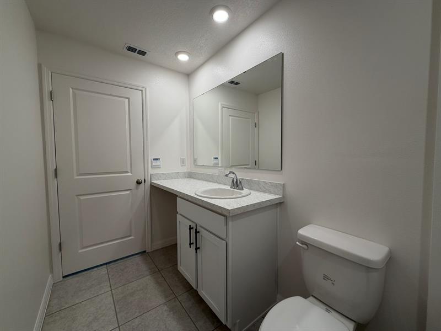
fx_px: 178
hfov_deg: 102.1
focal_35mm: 14
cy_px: 166
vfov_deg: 85.7
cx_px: 220
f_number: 2.2
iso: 100
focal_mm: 2.22
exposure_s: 1/120
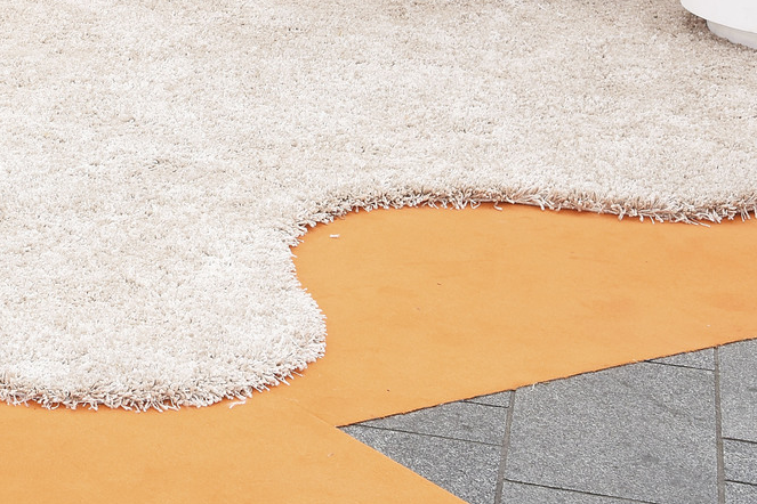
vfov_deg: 9.8
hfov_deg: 14.2
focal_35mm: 136
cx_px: -330
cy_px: -237
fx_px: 2860
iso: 640
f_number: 6.3
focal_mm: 44
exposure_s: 1/200
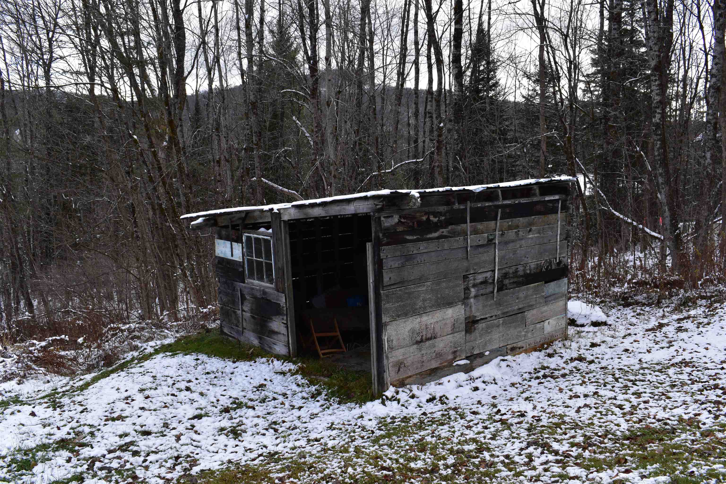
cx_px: 363
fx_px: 696
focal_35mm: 34
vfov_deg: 38.4
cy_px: 242
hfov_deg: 55.1
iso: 400
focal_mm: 23
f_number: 10
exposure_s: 1/200
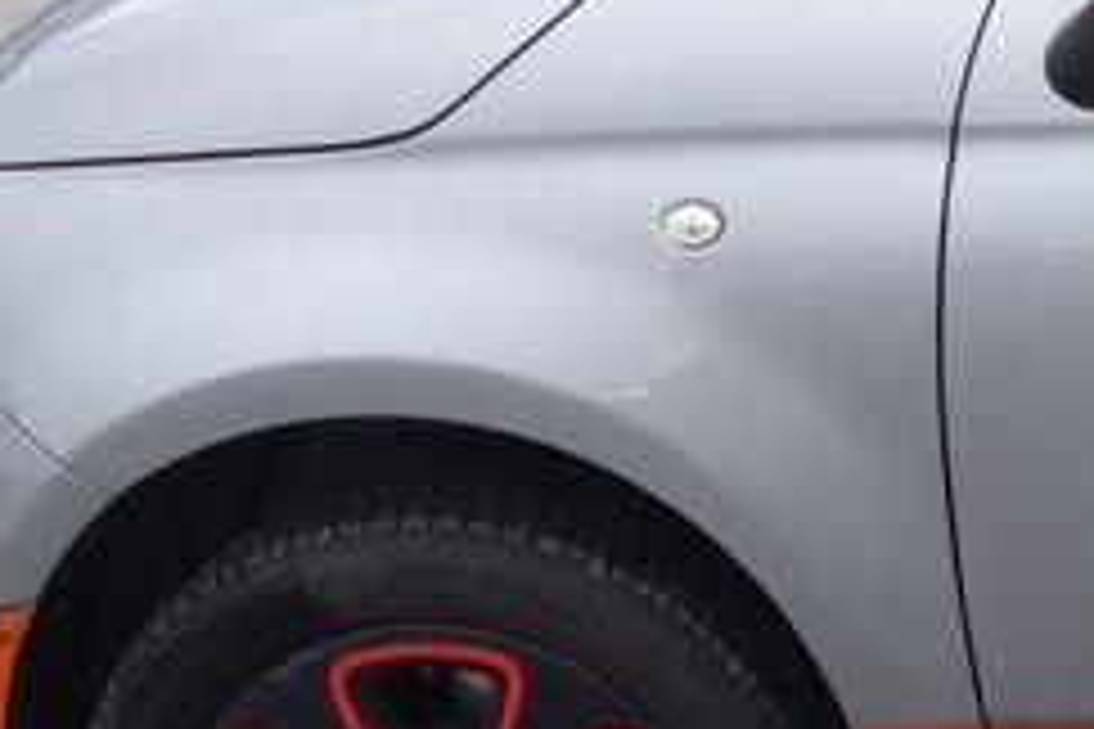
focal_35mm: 118
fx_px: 3586
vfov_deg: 11.5
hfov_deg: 15.3
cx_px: 1873
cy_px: 43
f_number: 3.2
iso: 125
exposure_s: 1/100
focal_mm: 10.4
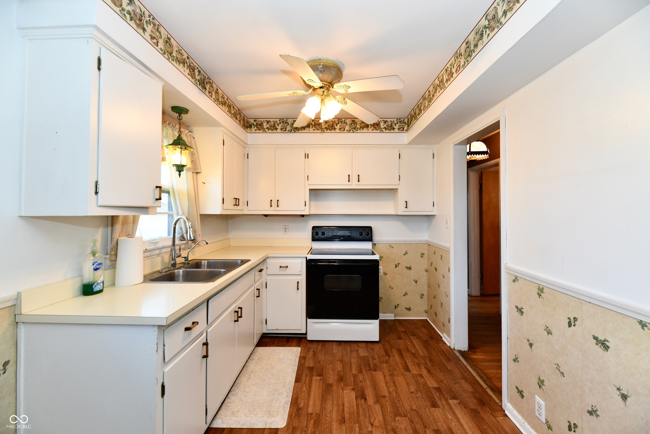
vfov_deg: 81.2
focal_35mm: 14
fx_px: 253
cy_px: 217
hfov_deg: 104.3
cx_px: 325
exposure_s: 1/60
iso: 640
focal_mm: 14
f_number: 6.3
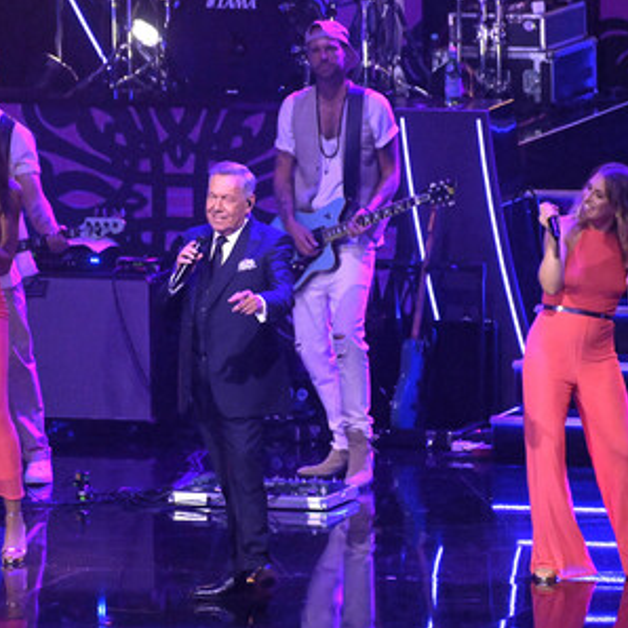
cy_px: 314
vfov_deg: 2.7
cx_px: 298
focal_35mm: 643
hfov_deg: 2.7
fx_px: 13198
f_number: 5.6
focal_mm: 500
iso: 16000
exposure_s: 1/400
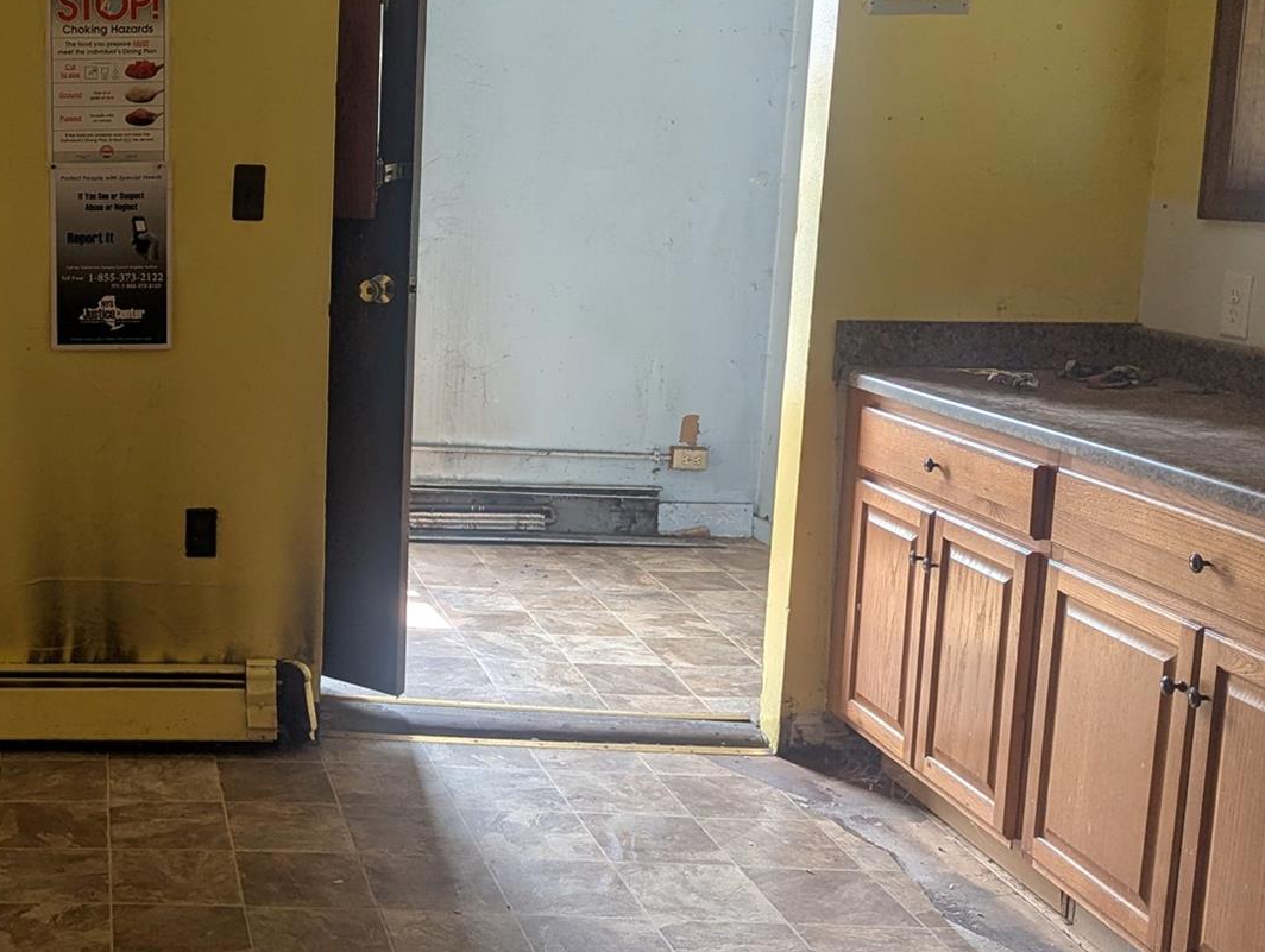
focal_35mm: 46
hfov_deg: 37.6
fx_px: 1683
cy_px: 351
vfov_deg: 31.4
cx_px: 59
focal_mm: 6.81
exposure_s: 1/38
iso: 40
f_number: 1.85
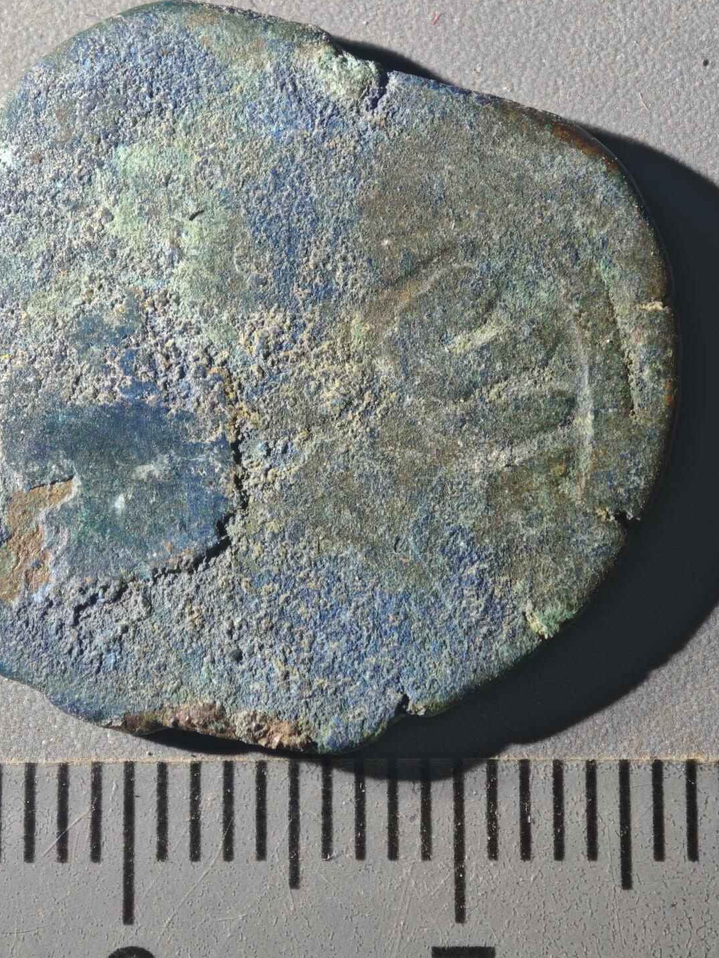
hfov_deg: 11.2
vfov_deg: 14.9
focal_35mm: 132
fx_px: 3655
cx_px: 323
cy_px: 400
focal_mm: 9
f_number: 2
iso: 250
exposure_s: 1/100
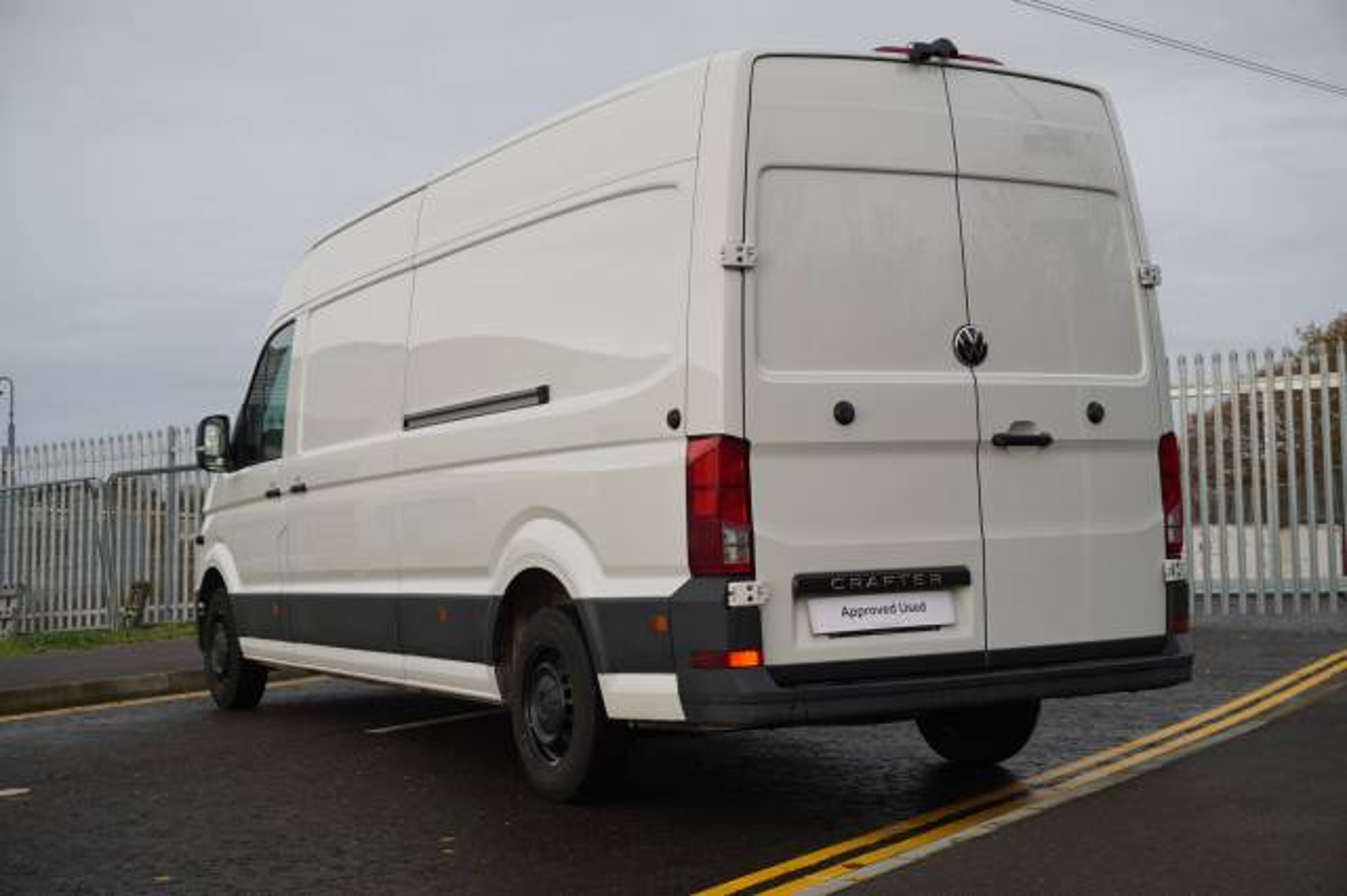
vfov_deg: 28.0
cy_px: 448
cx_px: 674
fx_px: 1795
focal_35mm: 48
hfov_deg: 41.1
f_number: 5.6
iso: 100
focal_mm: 32
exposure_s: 1/90
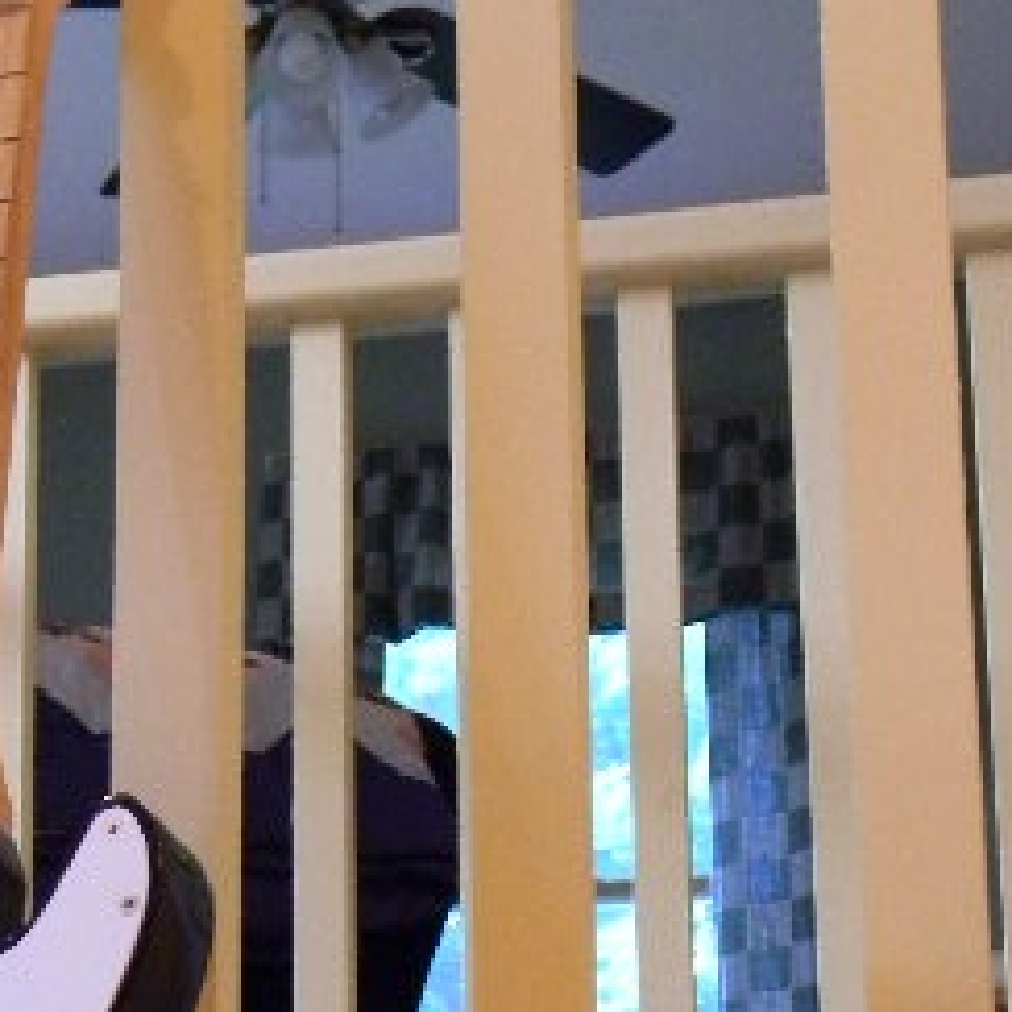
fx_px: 3142
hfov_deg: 18.2
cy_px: 718
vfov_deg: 18.2
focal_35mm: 95
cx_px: 232
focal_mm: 7.3
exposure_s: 1/7.6
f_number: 3.8
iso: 400
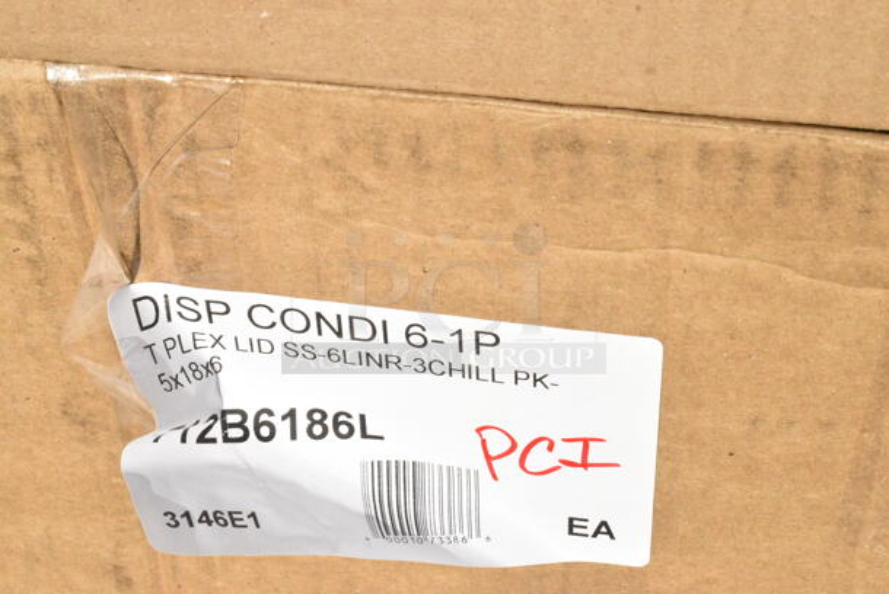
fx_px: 1780
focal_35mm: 72
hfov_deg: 28.0
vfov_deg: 19.0
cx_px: 444
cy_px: 297
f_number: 22
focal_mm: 48
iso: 6400
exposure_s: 1/3200
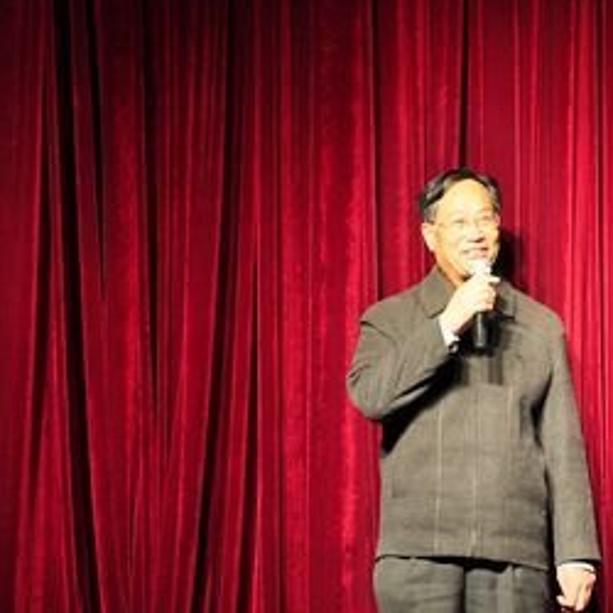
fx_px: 5366
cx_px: 488
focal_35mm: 268
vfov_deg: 6.5
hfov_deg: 6.5
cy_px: 316
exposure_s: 1/30
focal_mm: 105
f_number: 6.7
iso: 200
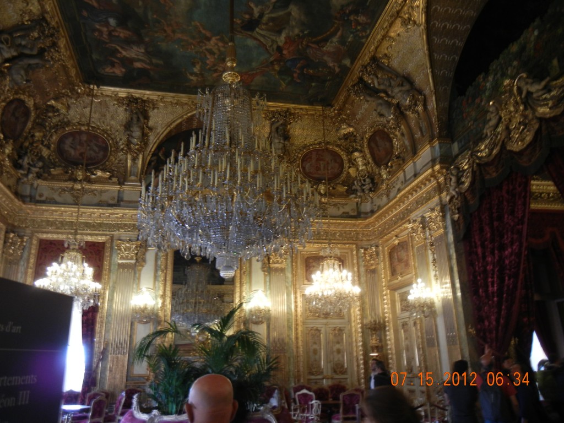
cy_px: 212
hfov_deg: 60.0
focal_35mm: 30
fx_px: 489
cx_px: 282
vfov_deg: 46.8
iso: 200
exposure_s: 1/6.6
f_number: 3.5
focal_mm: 5.4
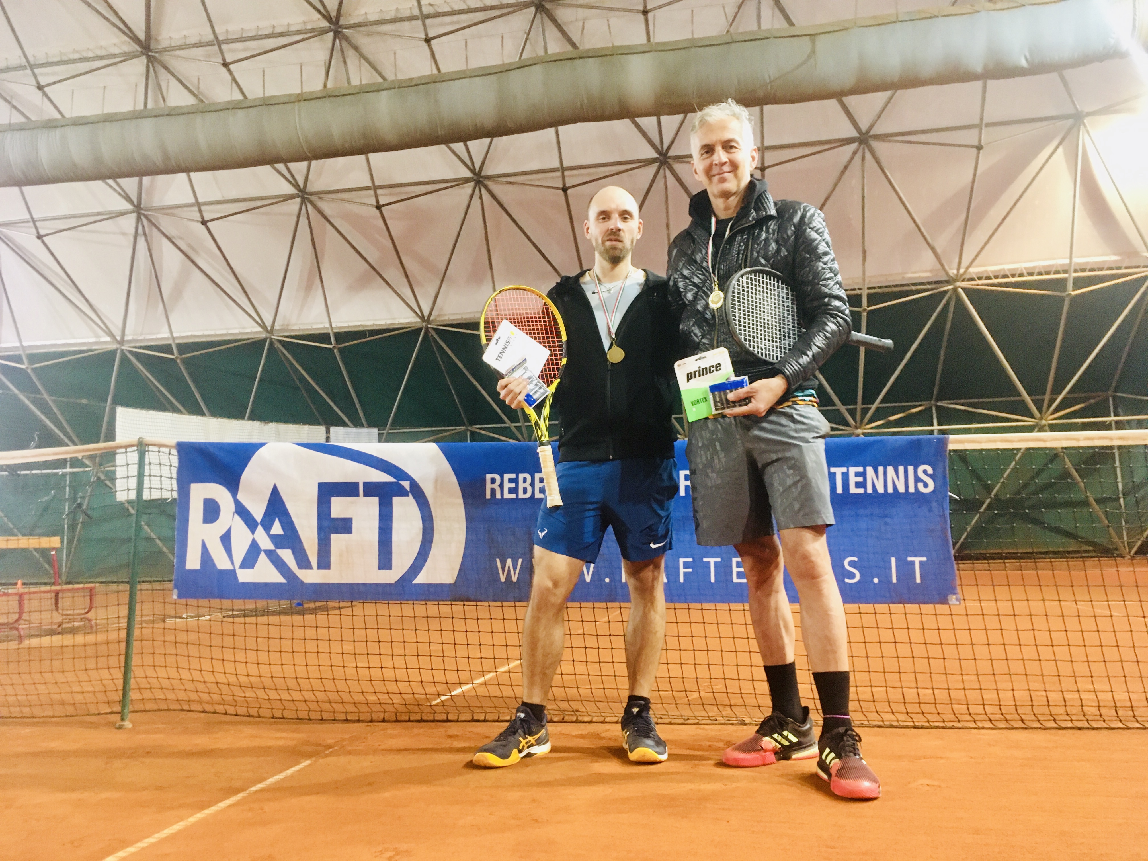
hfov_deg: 61.7
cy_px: 430
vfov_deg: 48.2
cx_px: 574
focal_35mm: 29
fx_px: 962
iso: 200
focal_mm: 4.15
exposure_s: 1/20
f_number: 2.2
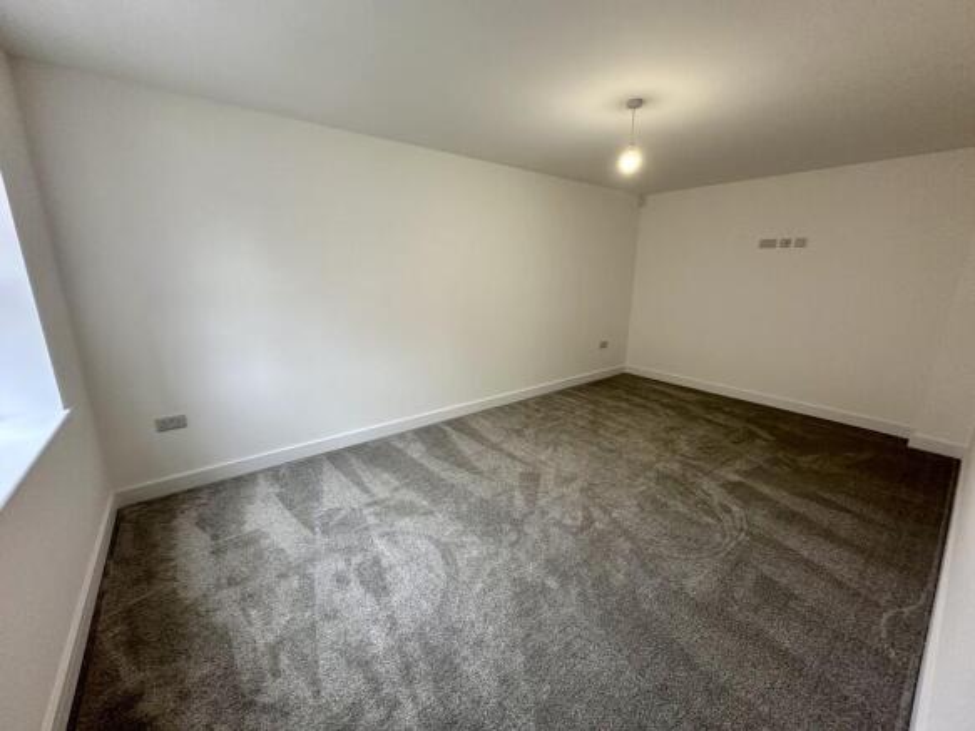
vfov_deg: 85.7
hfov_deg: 102.1
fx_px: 394
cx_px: 488
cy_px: 366
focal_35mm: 14
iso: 250
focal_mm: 2.22
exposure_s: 1/100
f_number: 2.2
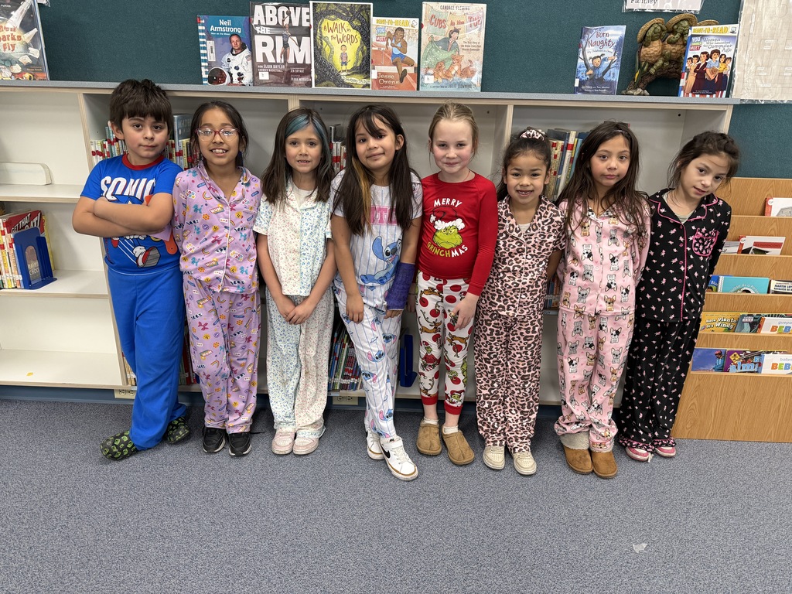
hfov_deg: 71.6
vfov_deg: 56.8
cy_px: 297
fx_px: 549
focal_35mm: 24
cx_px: 396
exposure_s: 1/60
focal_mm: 6.76
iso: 250
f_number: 1.78
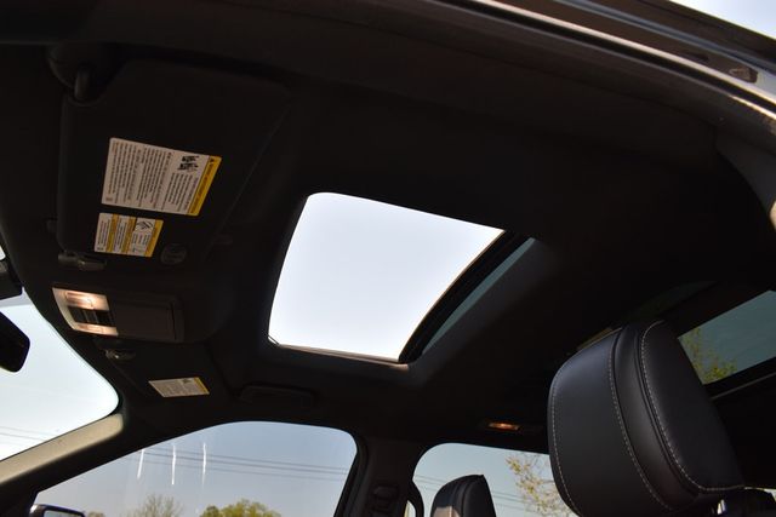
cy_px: 258
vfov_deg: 48.0
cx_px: 388
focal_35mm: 27
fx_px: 582
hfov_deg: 67.4
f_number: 5.6
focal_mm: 18
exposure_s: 1/250
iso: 200
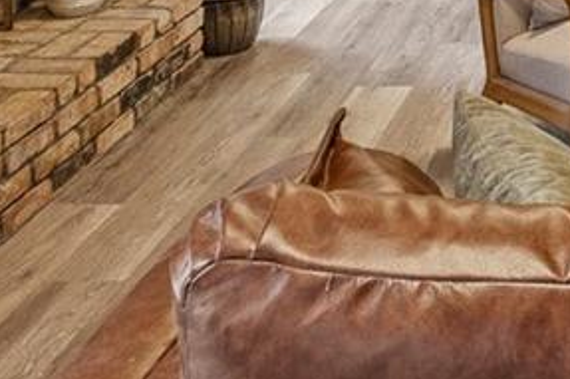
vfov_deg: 16.1
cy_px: -361
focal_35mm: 67
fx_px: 1060
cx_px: 691
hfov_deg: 26.6
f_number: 9
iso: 100
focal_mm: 12
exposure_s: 1/3.33
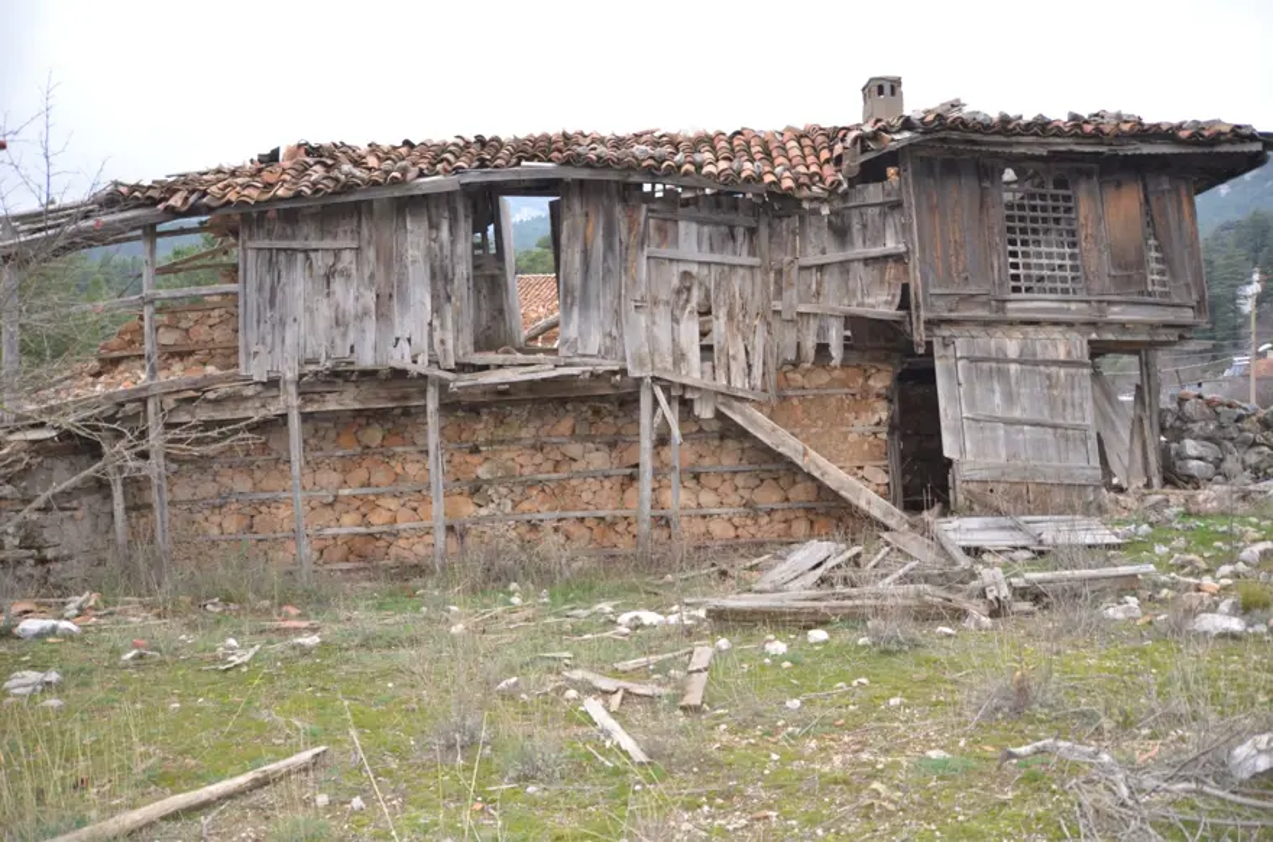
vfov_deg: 47.7
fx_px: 952
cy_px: 421
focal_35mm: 27
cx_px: 636
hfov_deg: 67.5
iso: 200
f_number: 3.5
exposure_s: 1/200
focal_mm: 18
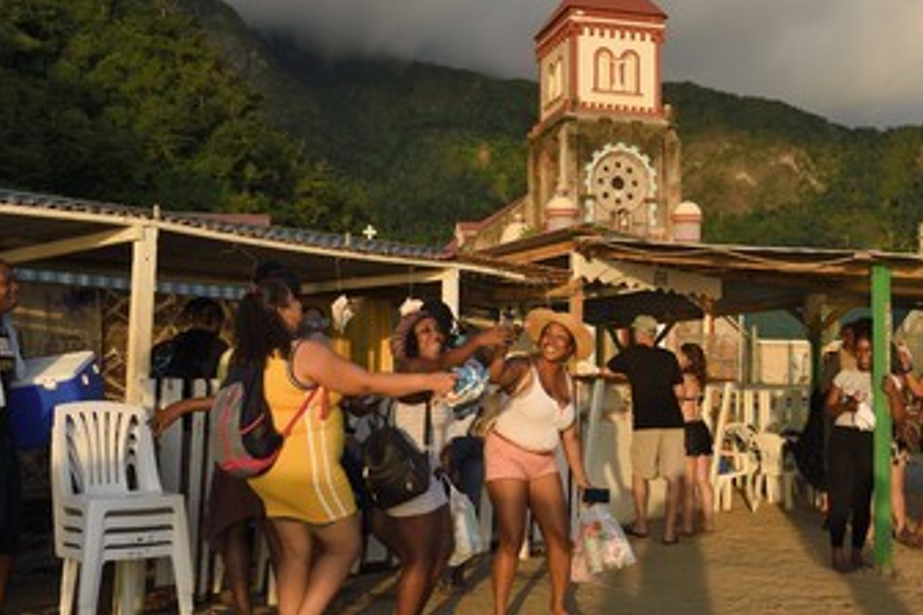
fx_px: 1154
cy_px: 340
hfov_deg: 43.5
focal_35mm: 45
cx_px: 511
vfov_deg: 29.8
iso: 200
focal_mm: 36
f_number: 8
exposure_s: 1/250
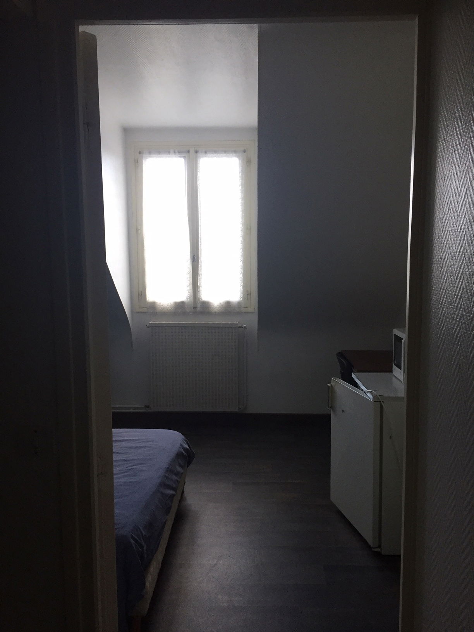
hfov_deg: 48.2
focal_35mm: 29
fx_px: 529
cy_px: 316
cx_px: 237
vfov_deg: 61.7
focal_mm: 4.15
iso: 64
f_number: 2.2
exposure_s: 1/33
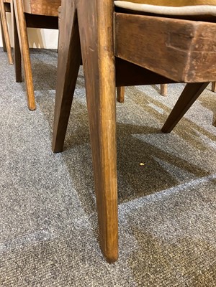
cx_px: 108
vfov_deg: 67.3
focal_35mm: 26
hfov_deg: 53.1
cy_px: 144
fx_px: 216
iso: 500
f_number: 1.8
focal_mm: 4.25
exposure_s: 1/25
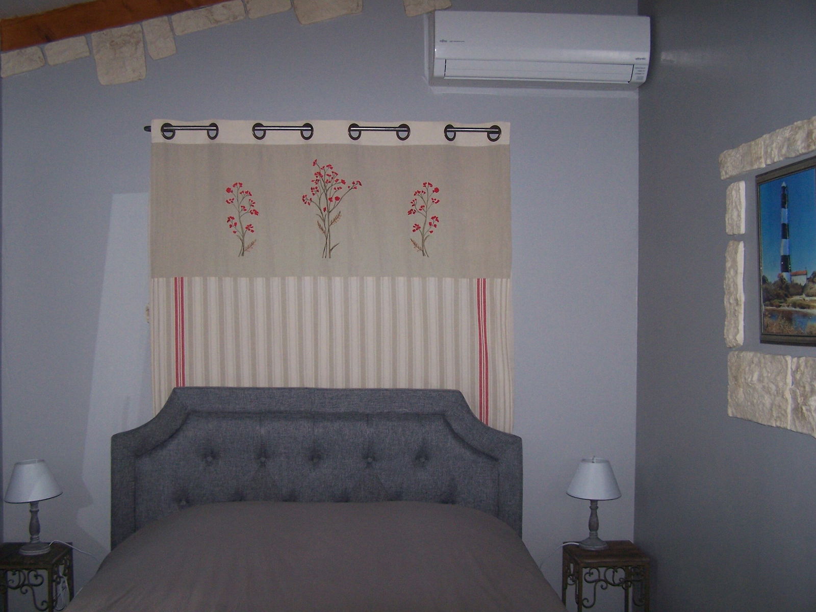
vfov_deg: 37.7
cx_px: 408
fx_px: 896
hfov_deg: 49.0
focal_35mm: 38
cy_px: 306
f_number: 2.8
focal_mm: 6.3
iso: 140
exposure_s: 1/60
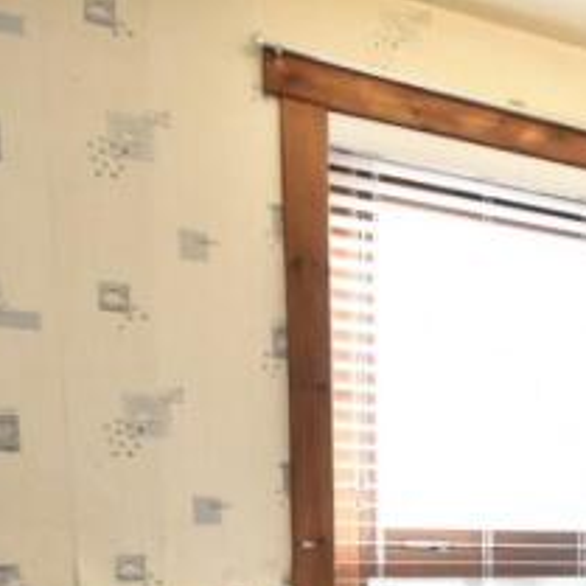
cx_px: 579
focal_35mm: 40
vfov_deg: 36.7
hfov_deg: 37.6
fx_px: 766
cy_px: 610
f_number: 5
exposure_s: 1/15
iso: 140
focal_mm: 10
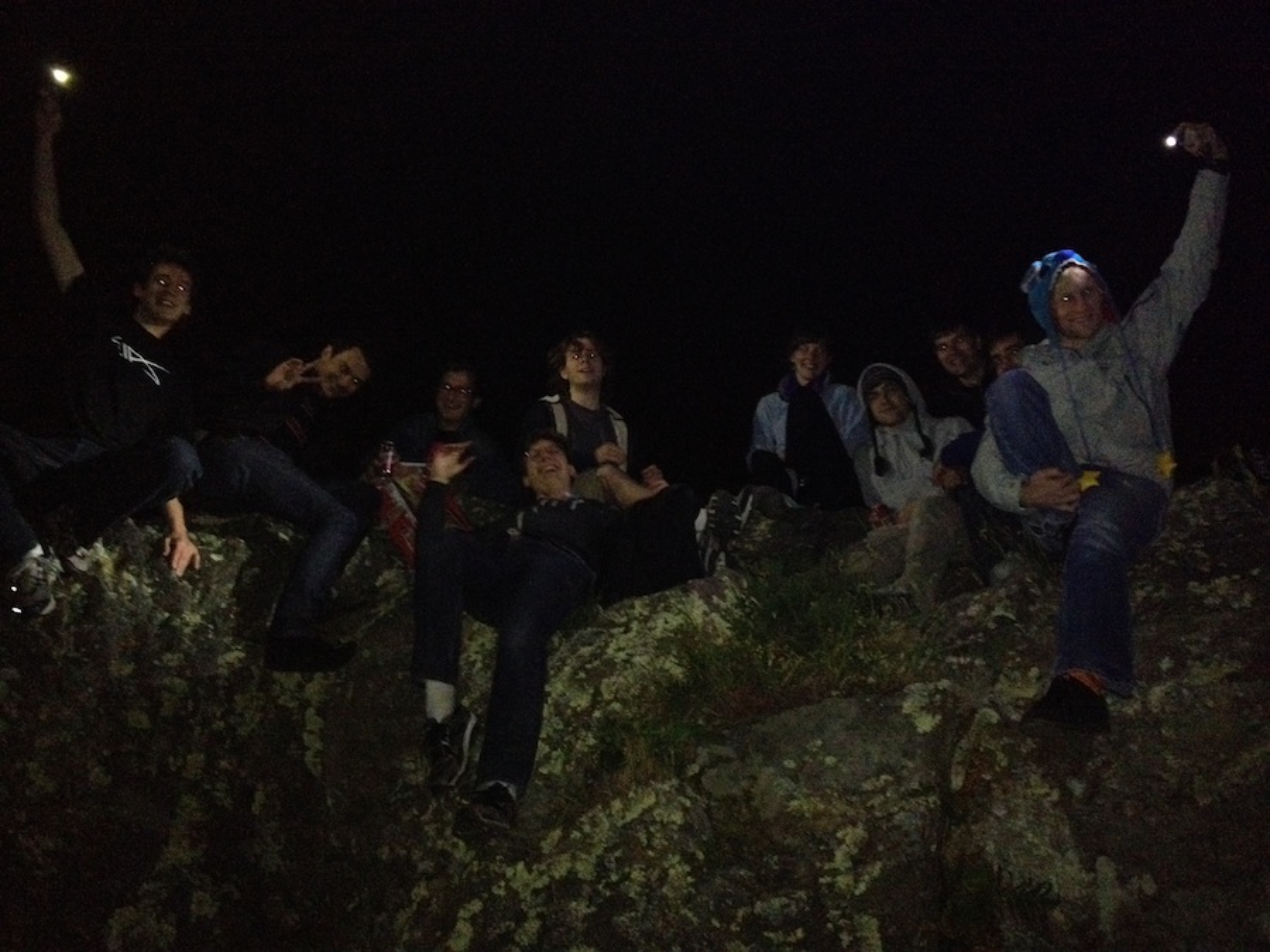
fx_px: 1284
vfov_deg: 40.7
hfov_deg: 52.6
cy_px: 476
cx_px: 635
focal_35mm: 35
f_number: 2.4
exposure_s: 1/16
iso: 800
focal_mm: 4.28
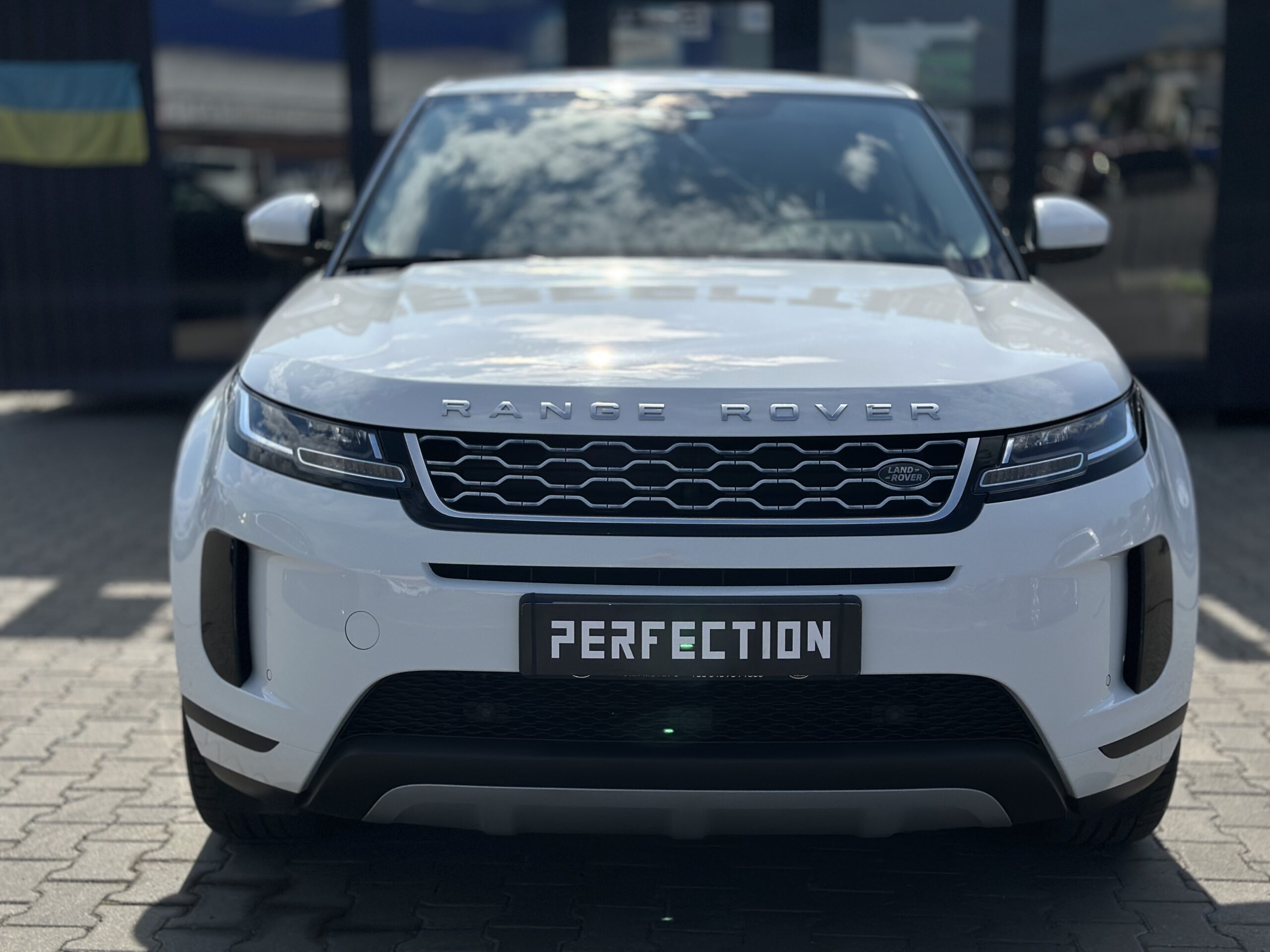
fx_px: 1761
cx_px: 635
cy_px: 476
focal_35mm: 48
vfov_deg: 30.3
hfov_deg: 39.7
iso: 100
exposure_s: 1/15873
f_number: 1.78
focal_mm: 6.86
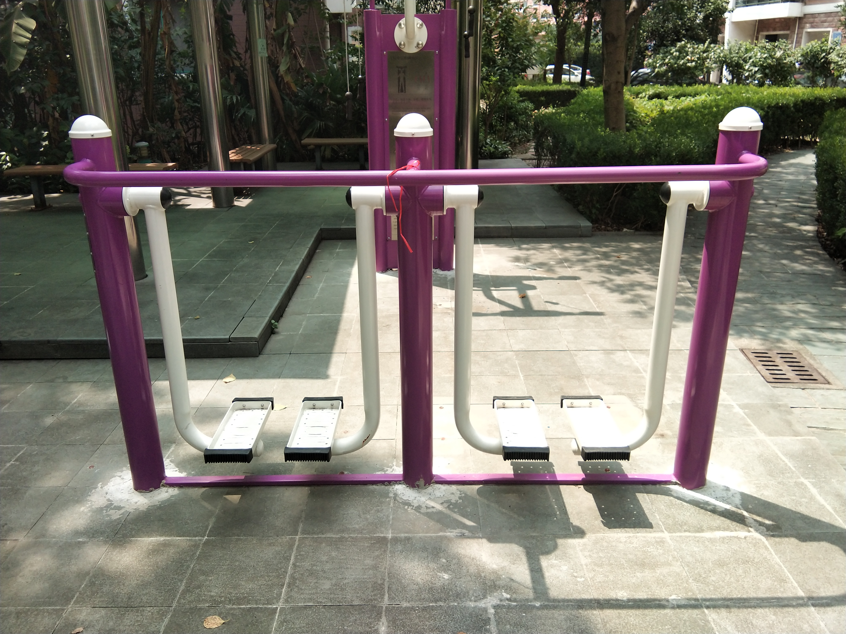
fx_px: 758
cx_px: 423
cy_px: 317
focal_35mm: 31
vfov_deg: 45.4
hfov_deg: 58.4
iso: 50
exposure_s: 1/375
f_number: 2.2
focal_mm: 3.69
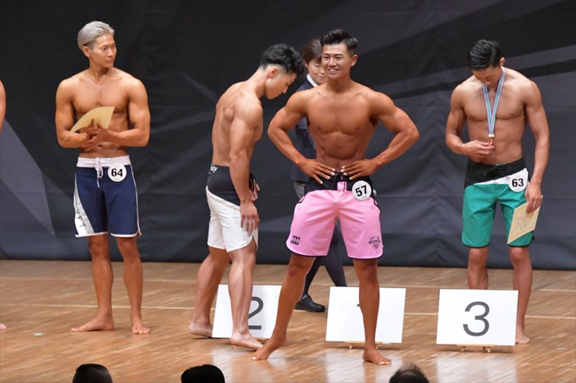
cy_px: 192
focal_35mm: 270
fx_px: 4318
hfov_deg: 7.6
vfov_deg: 5.1
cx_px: 288
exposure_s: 1/400
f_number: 5.6
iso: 8000
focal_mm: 180
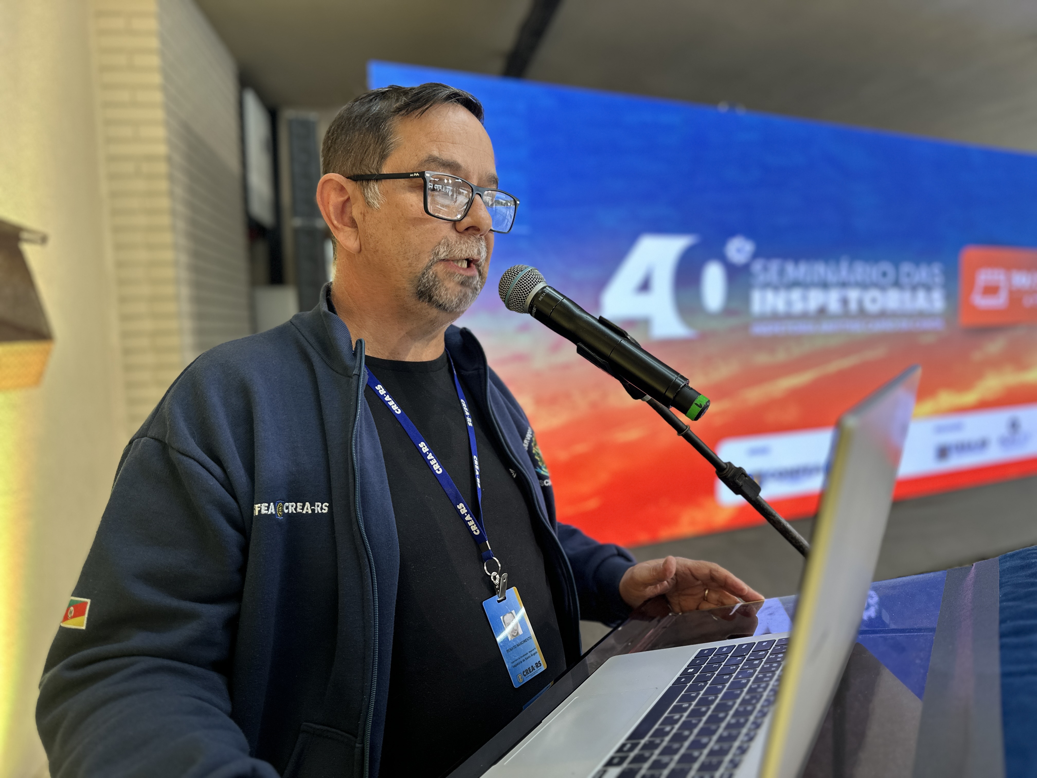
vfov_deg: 56.8
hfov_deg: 71.6
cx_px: 518
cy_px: 389
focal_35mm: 24
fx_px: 719
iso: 125
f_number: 1.78
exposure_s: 1/60
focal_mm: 6.86
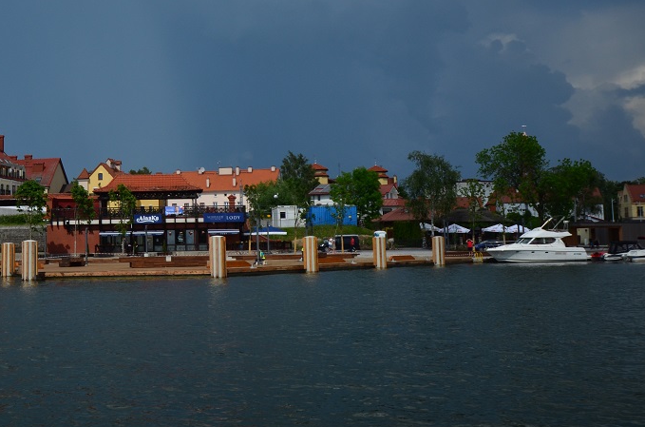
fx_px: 947
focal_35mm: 53
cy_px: 145
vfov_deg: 25.3
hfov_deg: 37.0
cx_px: 195
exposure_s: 1/8000
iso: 250
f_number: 4
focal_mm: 24
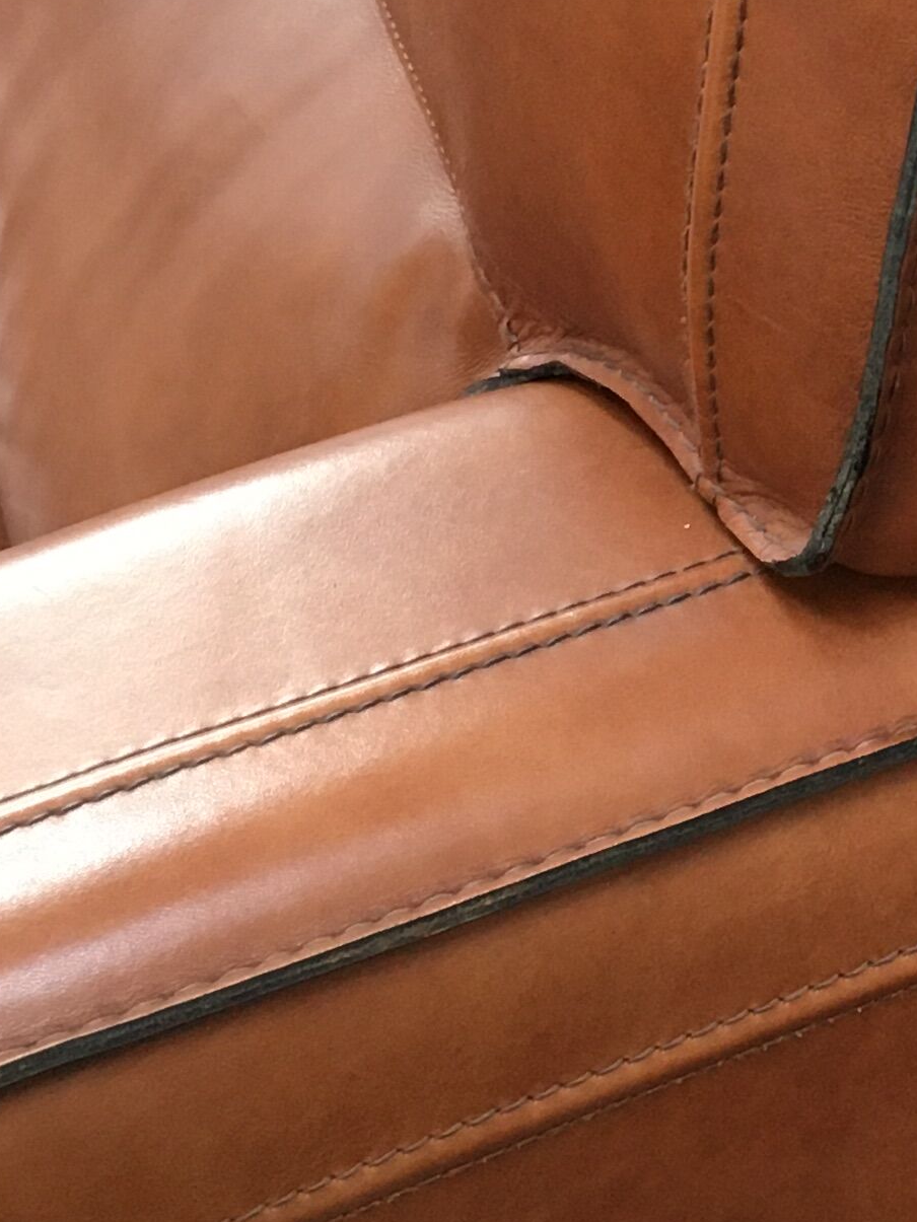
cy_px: 391
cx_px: 1292
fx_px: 3426
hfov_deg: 14.4
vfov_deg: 20.2
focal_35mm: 97
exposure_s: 1/30
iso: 125
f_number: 2.2
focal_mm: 4.15
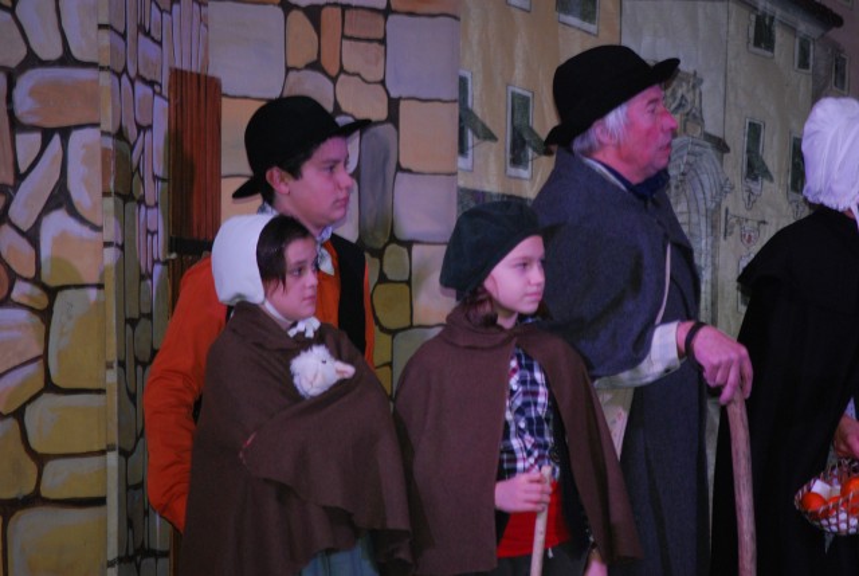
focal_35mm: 225
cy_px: 288
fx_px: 5377
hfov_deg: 9.1
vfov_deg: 6.1
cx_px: 430
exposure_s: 1/60
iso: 800
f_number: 5.3
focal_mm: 150
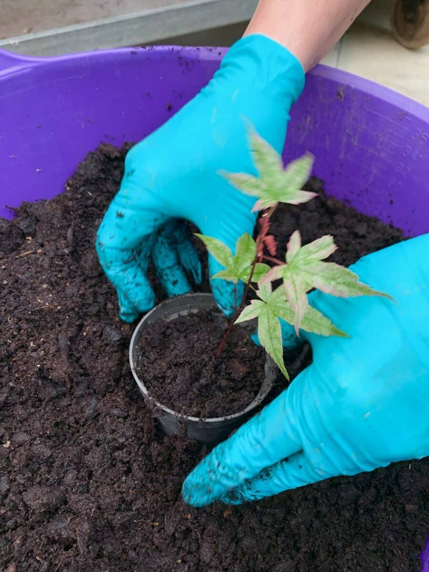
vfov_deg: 67.3
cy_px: 286
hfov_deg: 53.1
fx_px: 430
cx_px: 214
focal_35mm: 26
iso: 160
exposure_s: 1/60
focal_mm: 4.25
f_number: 1.8
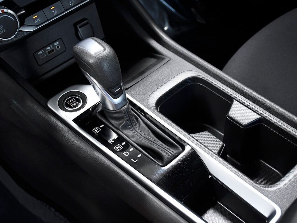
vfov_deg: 27.5
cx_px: 153
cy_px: 110
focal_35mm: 53
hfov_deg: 36.2
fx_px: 455
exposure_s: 1/100
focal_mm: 32
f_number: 5
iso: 2500
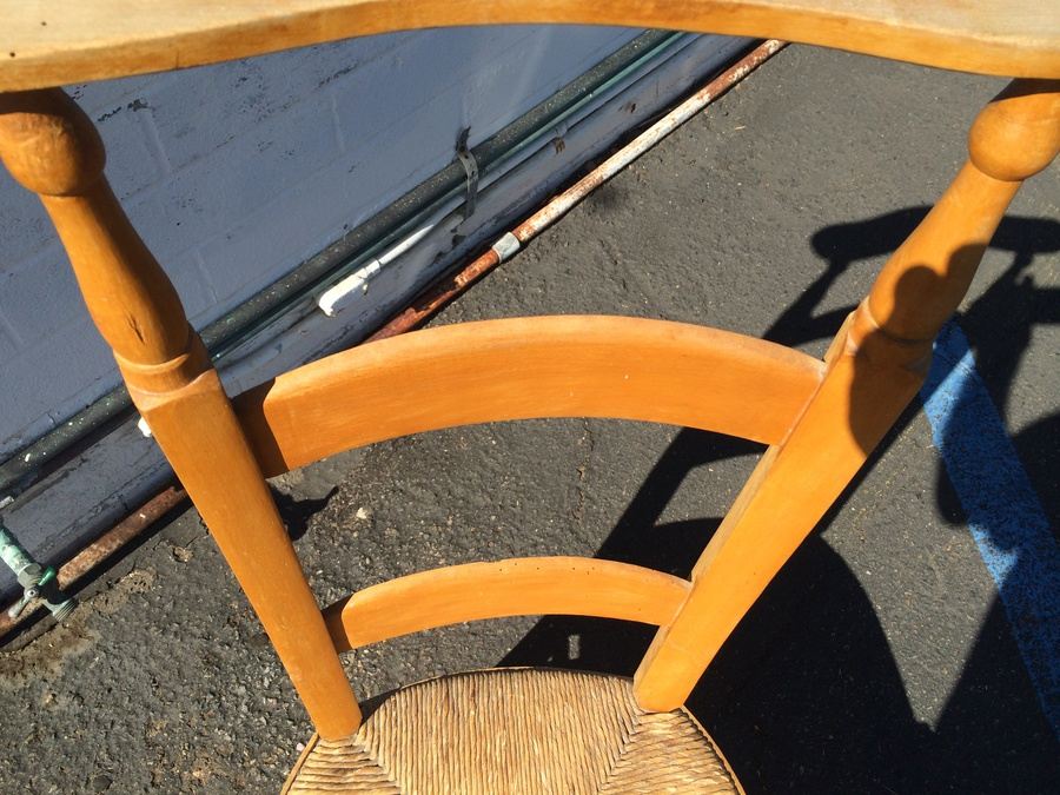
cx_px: 530
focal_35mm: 30
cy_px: 398
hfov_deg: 60.0
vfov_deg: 46.8
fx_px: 919
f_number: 2.2
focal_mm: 4.12
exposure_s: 1/1709
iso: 40
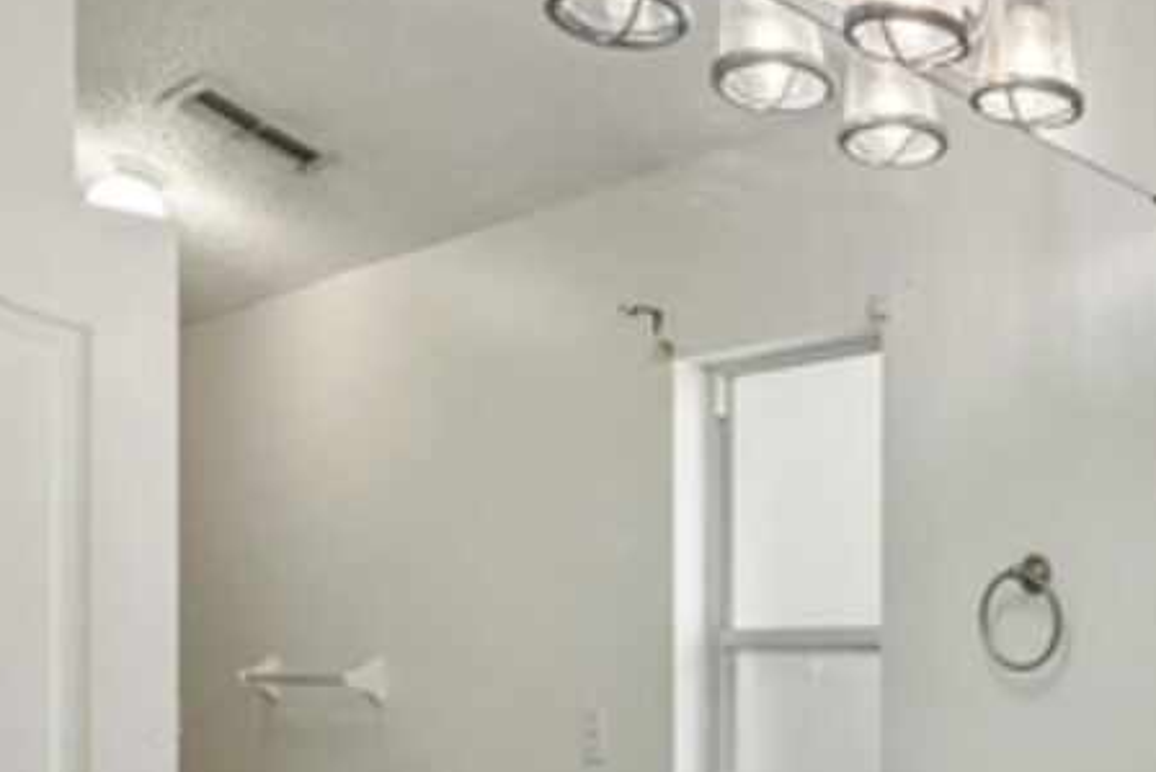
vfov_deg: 32.2
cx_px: 1195
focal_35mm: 40
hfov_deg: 41.2
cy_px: 653
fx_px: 1285
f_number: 6.3
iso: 250
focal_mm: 14
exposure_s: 1/125
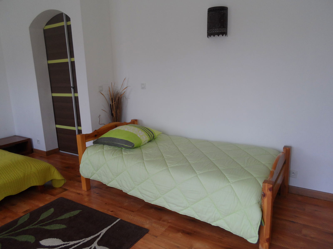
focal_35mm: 25
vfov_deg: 54.9
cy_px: 124
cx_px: 166
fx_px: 240
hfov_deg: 69.4
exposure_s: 1/30
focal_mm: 4.5
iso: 100
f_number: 2.5
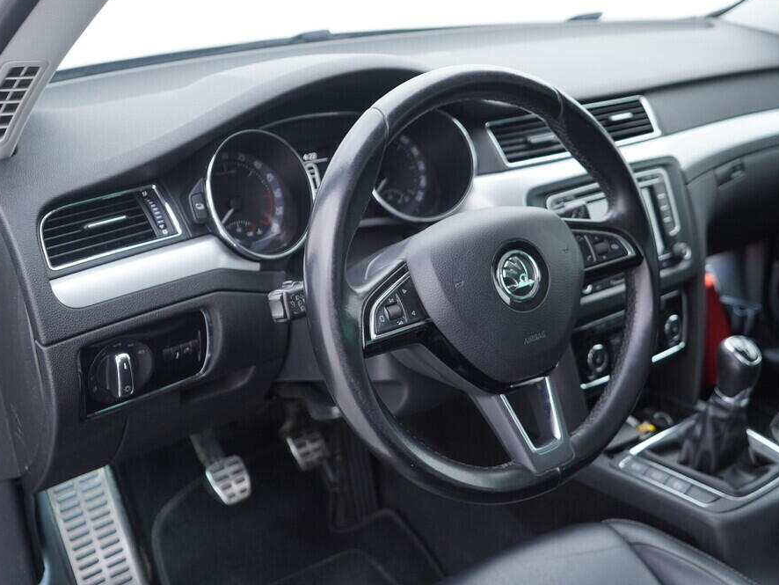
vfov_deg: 36.0
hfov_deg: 46.7
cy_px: 287
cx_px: 439
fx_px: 900
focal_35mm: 40
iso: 250
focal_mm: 24
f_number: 2.8
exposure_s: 1/40
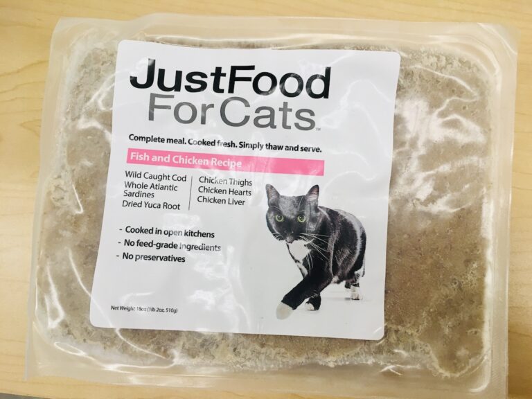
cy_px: 200
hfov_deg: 61.7
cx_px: 266
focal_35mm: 29
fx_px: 446
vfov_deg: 48.2
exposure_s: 1/30
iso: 32
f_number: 2.2
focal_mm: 4.15
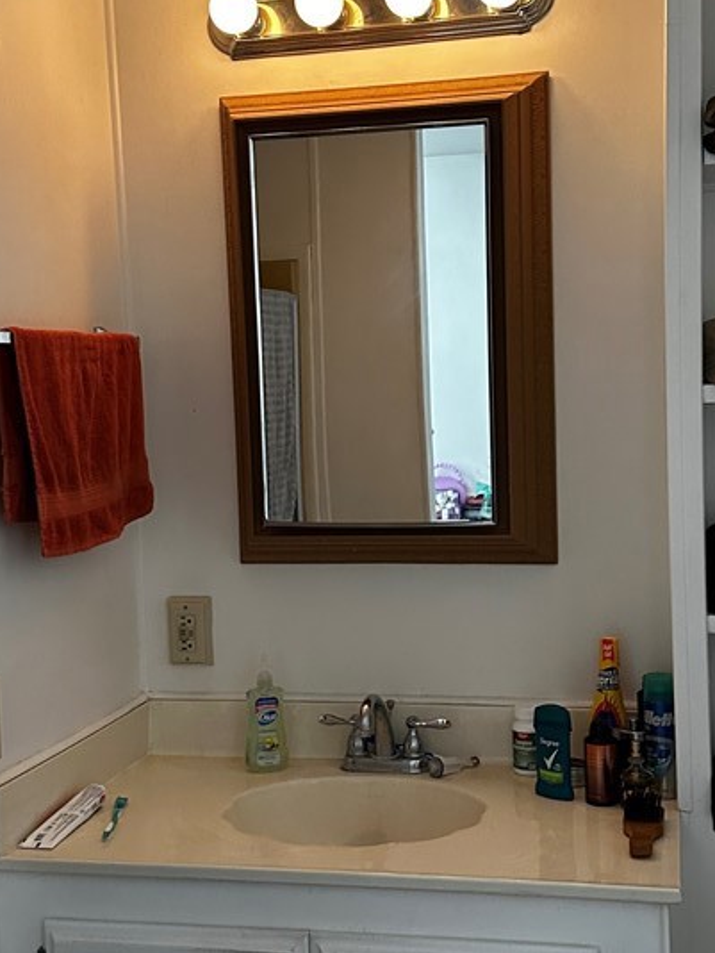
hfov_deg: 31.5
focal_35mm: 46
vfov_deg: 41.2
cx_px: 387
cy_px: 469
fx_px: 1266
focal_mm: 6.86
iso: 640
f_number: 1.78
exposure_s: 1/60
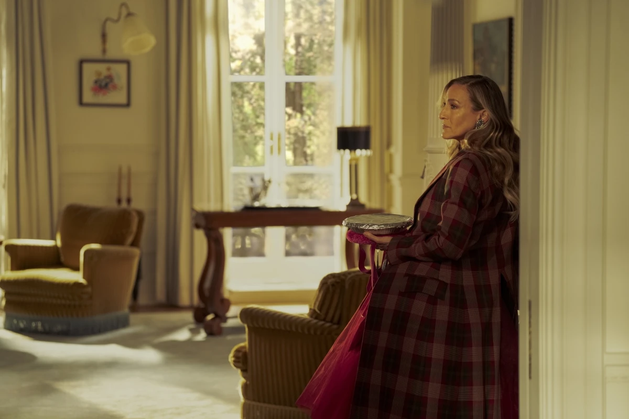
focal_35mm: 101
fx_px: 1765
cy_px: 210
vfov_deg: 13.6
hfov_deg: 20.2
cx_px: 314
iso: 3200
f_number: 2.8
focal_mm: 101
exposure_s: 1/200
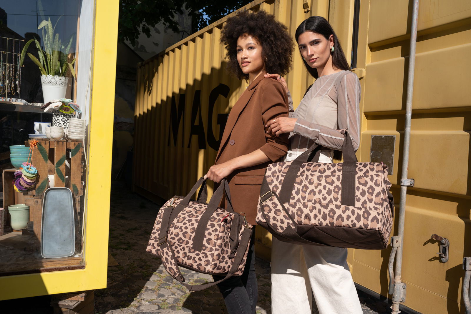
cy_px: 157
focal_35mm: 31
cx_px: 236
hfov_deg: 60.3
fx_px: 406
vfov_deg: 42.3
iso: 100
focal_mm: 31
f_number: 7.1
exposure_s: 1/500
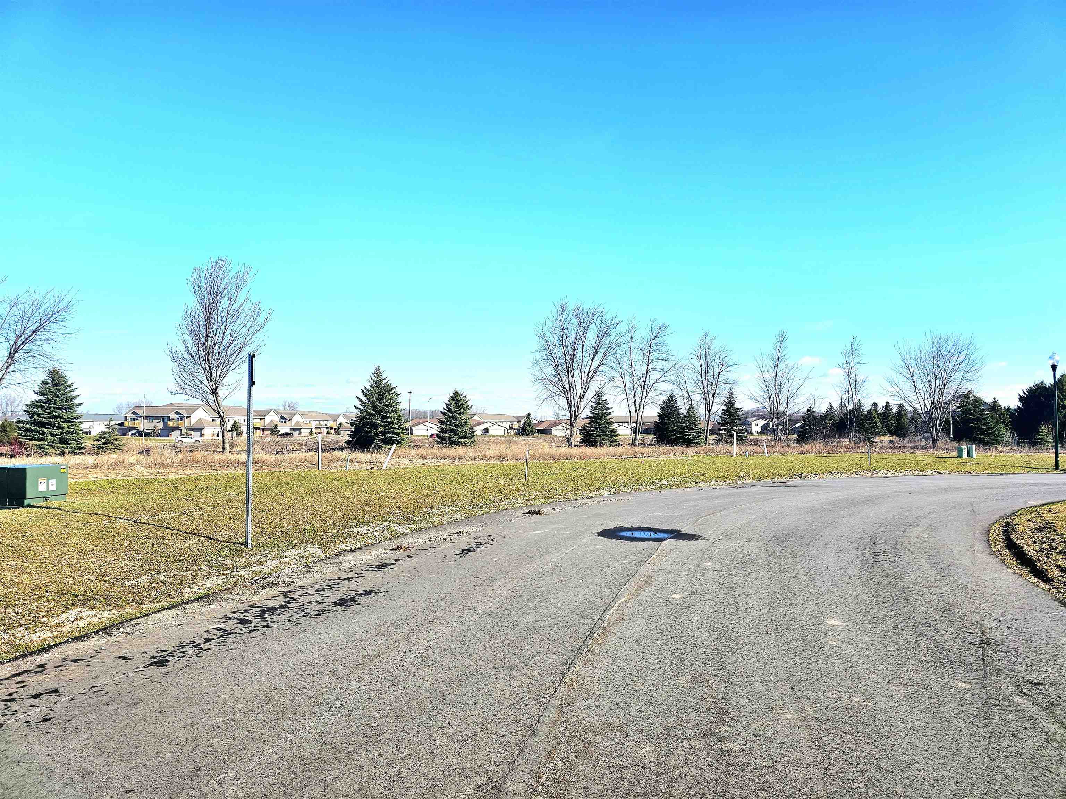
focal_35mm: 23
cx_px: 533
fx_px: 708
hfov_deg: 73.9
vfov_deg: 58.9
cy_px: 400
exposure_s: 1/1429
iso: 16
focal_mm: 6.3
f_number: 1.7
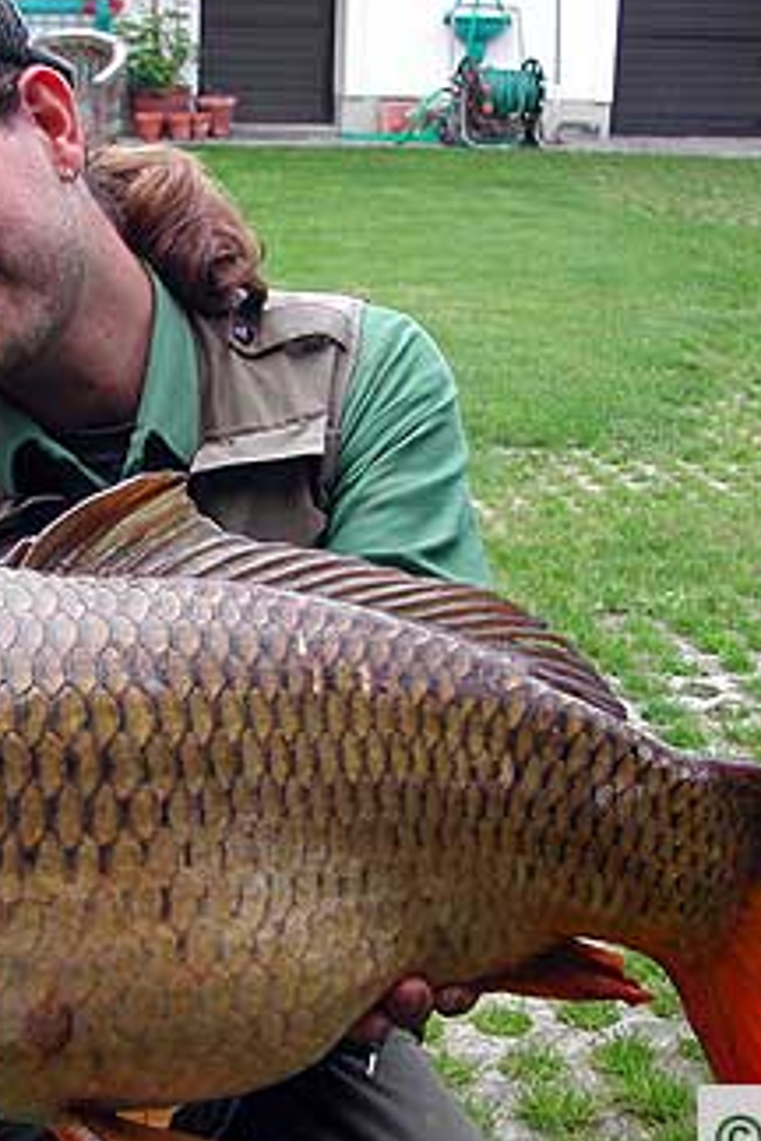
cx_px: 151
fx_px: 1934
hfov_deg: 22.0
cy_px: 548
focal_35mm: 61
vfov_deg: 32.9
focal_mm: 8
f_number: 2.8
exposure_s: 1/324
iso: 100
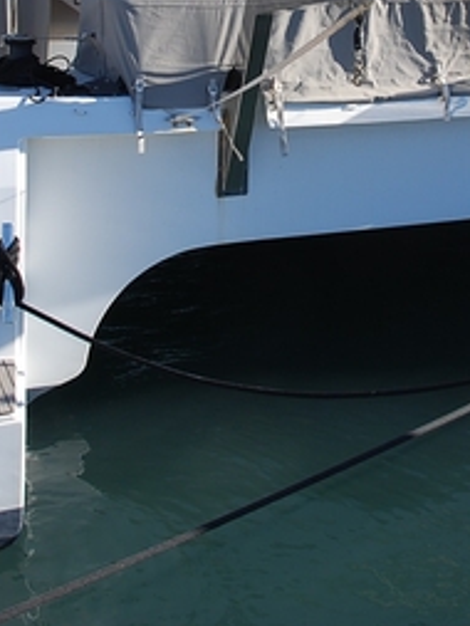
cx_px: 294
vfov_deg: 29.1
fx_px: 1158
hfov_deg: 22.9
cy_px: 71
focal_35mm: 64
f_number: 7.1
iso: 100
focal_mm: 16
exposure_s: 1/200
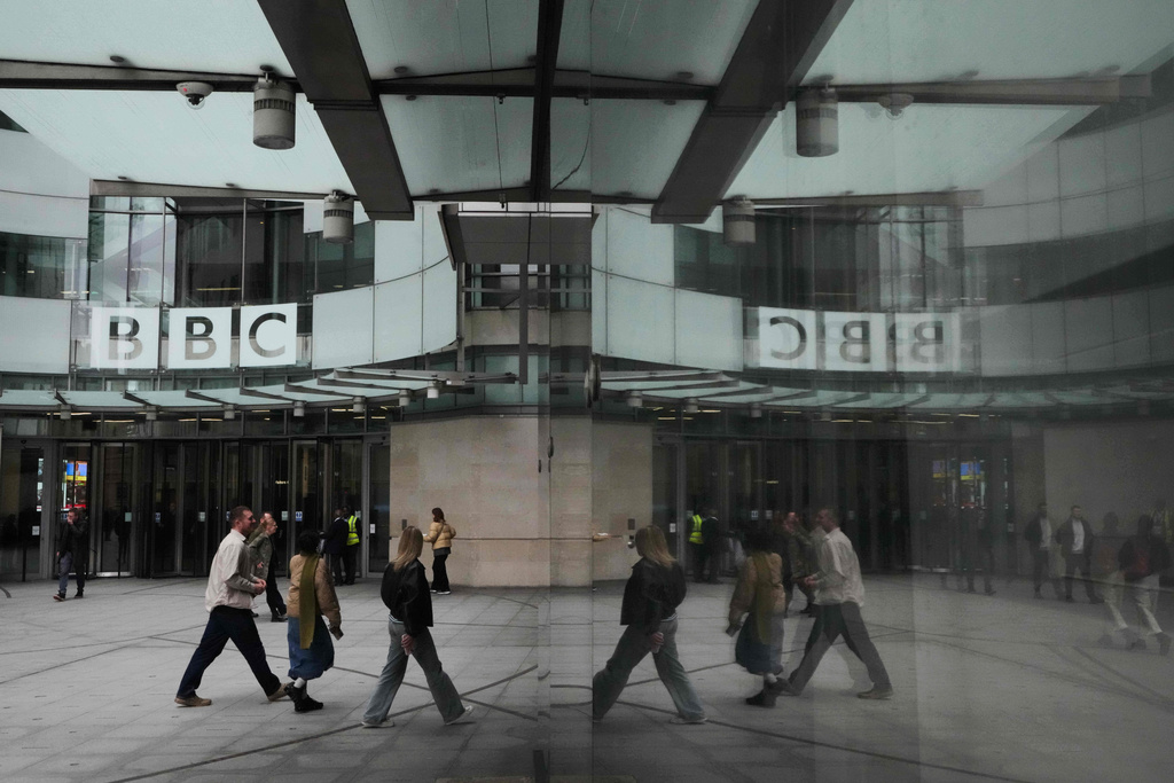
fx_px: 1141
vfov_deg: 37.9
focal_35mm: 35
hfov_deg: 54.4
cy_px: 392
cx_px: 587
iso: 8000
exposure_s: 1/320
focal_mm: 35
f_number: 18
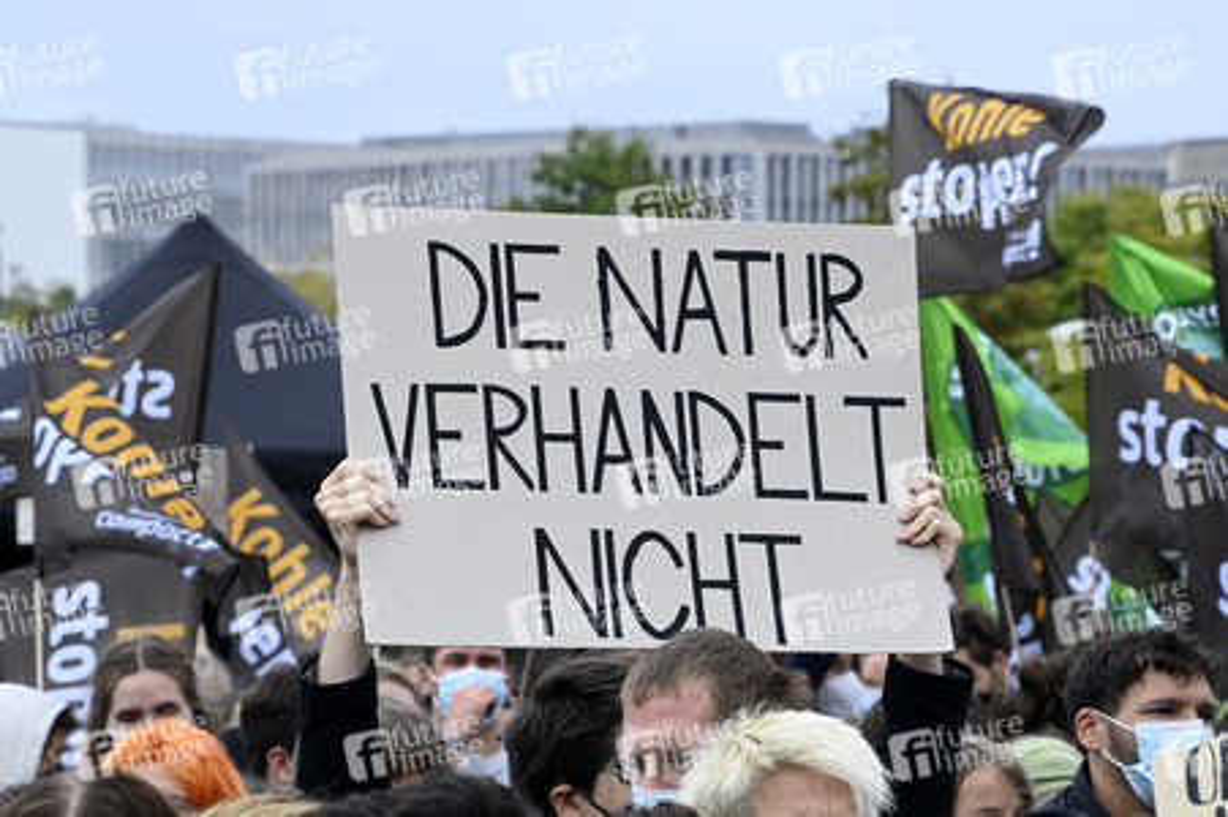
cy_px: 408
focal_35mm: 250
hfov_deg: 8.2
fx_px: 8521
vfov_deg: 5.5
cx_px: 614
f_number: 16
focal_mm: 250
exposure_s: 1/250
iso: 1000
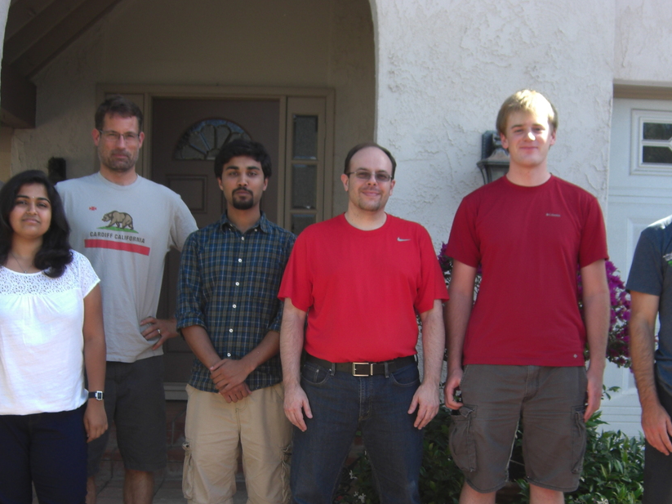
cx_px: 350
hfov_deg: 32.7
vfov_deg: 24.5
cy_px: 376
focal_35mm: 59
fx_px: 1145
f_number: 2.8
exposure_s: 1/250
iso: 80
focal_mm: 7.9
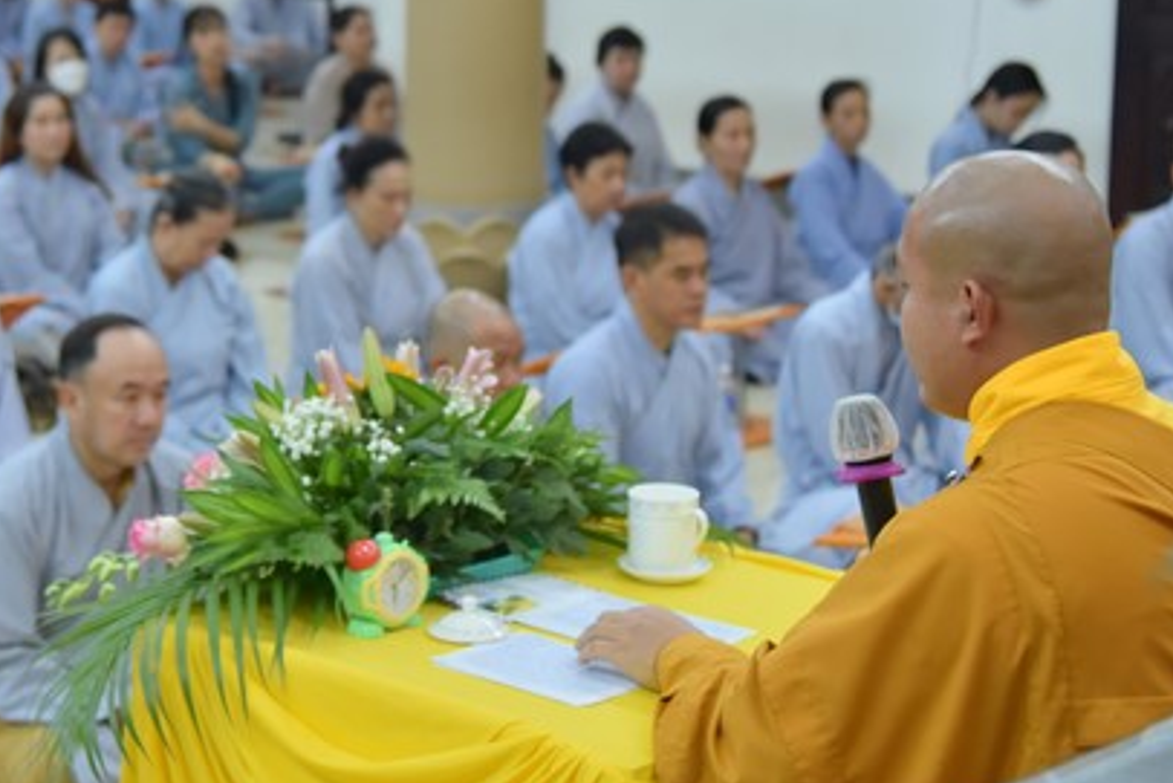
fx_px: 2868
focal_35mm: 88
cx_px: 361
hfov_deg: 23.0
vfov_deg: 15.5
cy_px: 191
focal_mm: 55
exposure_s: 1/100
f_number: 4.5
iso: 2000
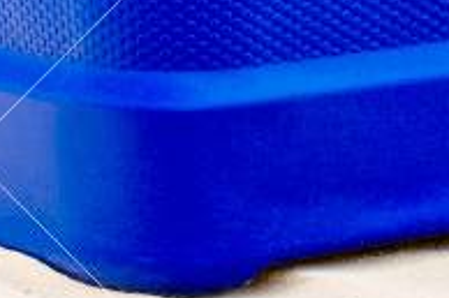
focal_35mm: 658
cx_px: 810
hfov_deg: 3.1
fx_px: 8200
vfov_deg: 2.1
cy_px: -366
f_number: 5.6
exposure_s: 1/250
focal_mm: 98
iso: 125
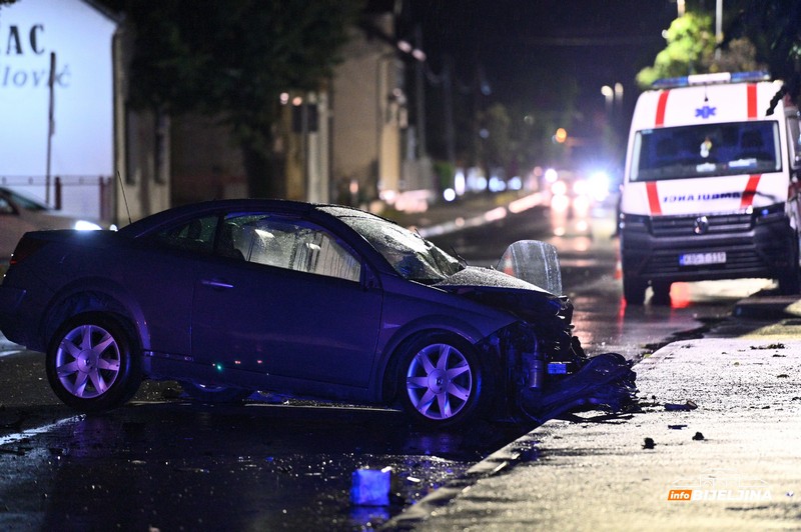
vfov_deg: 6.9
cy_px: 266
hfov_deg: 10.3
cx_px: 400
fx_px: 4446
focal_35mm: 200
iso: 5000
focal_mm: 200
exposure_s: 1/80
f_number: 2.8
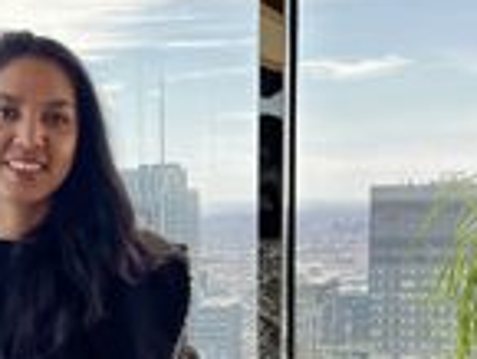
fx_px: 1090
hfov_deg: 24.2
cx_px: 76
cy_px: 366
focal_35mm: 79
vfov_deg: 18.2
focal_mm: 5.1
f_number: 1.6
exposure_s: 1/569
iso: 50
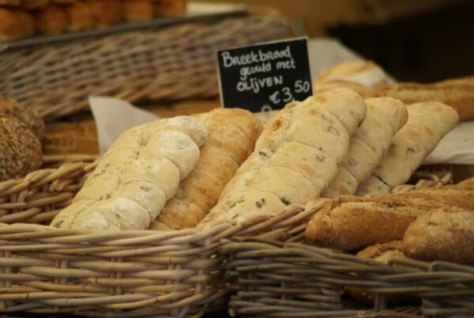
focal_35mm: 375
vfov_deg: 3.7
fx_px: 4945
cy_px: 159
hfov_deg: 5.5
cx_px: 237
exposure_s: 1/400
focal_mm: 250
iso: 160
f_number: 5
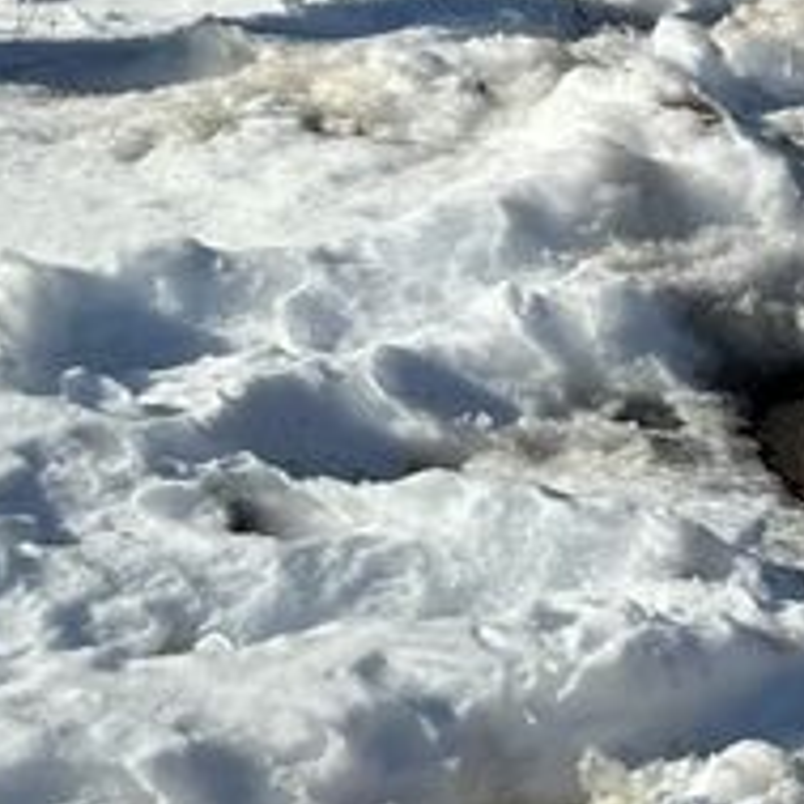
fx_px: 1971
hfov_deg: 21.6
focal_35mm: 75
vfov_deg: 20.1
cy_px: -376
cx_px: 940
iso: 80
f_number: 1.78
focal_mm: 6.86
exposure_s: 1/5525
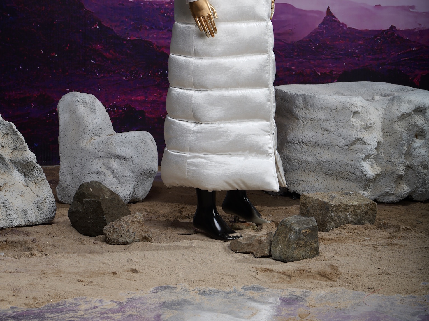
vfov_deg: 12.0
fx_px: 1524
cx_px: 215
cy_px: 22
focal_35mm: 123
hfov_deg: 16.0
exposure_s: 1/200
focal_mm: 85
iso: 100
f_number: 7.1
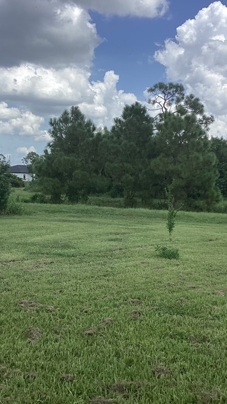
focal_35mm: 46
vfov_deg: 44.6
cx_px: 110
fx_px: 492
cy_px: 203
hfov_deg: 26.0
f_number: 2.4
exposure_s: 1/1294
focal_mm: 3.3
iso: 25
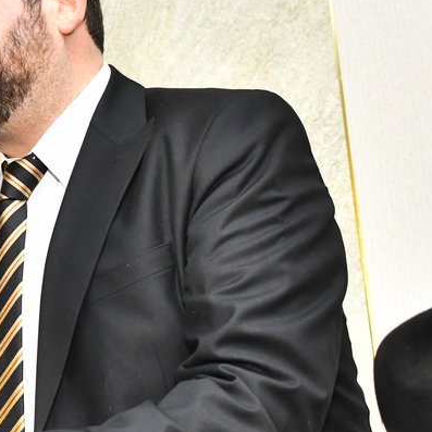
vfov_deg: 13.8
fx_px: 1779
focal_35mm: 126
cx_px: 16
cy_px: 171
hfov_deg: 13.7
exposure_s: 1/160
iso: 2000
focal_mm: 42
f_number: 5.6
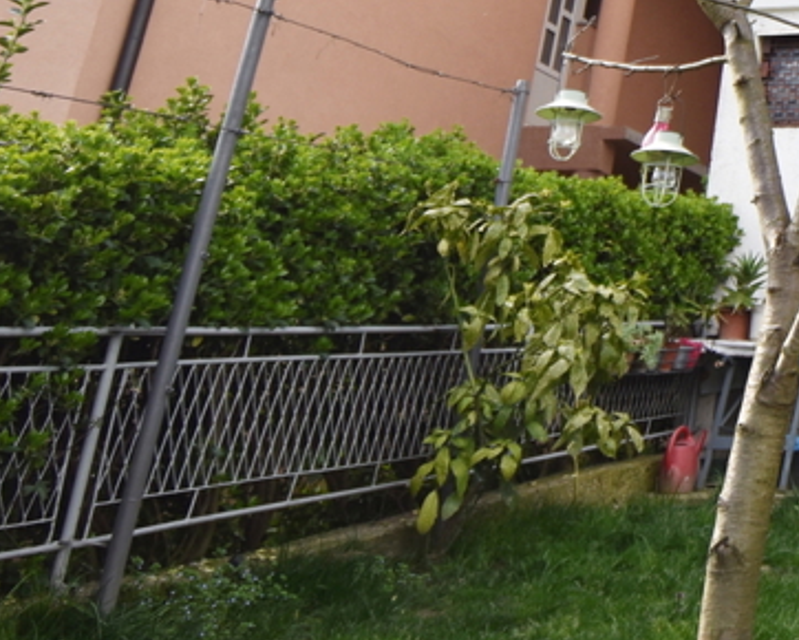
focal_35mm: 56
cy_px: -84
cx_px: 1254
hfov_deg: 24.5
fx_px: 1325
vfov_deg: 25.0
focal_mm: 12
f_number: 4.8
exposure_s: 1/400
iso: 100
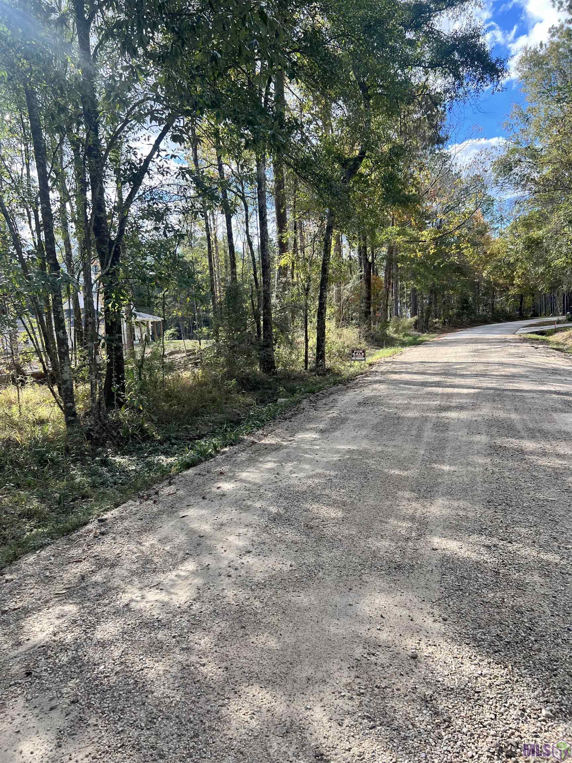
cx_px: 286
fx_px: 573
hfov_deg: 53.1
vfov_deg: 67.3
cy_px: 382
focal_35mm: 26
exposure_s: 1/917
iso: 50
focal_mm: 5.7
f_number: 1.5
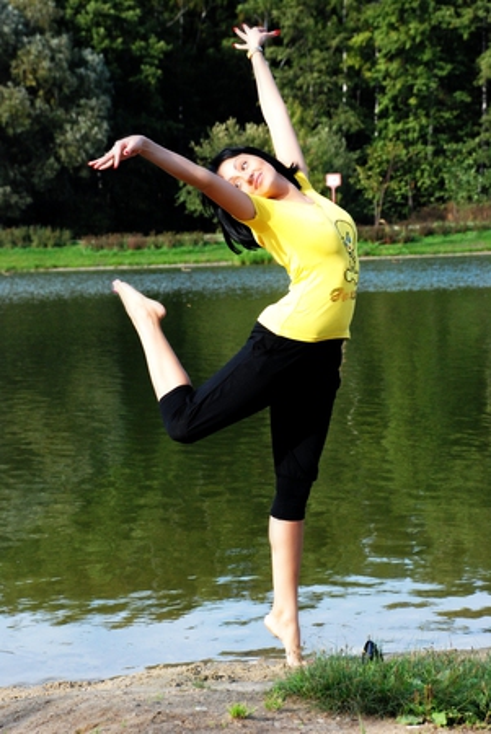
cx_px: 246
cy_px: 367
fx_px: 1898
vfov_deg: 21.9
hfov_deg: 14.7
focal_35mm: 93
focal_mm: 62
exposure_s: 1/800
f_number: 7.1
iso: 800
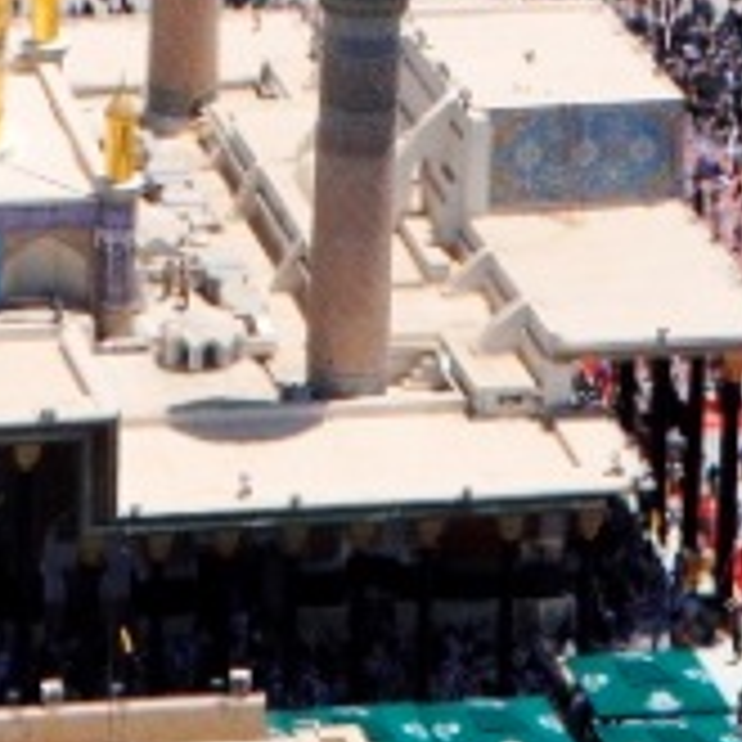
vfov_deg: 9.8
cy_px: -94
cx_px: 99
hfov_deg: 9.9
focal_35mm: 176
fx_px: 4268
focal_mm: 38
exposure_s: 1/640
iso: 640
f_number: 14
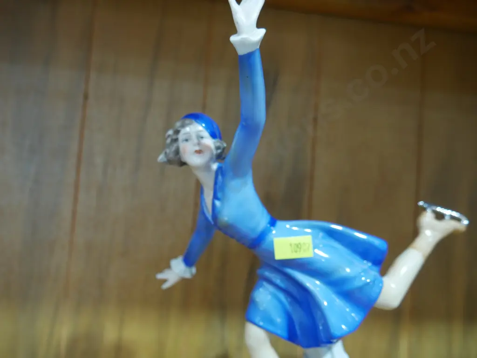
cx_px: 238
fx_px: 386
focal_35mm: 28
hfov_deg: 63.4
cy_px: 179
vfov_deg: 49.8
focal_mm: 14
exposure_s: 1/60
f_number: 3.5
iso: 800
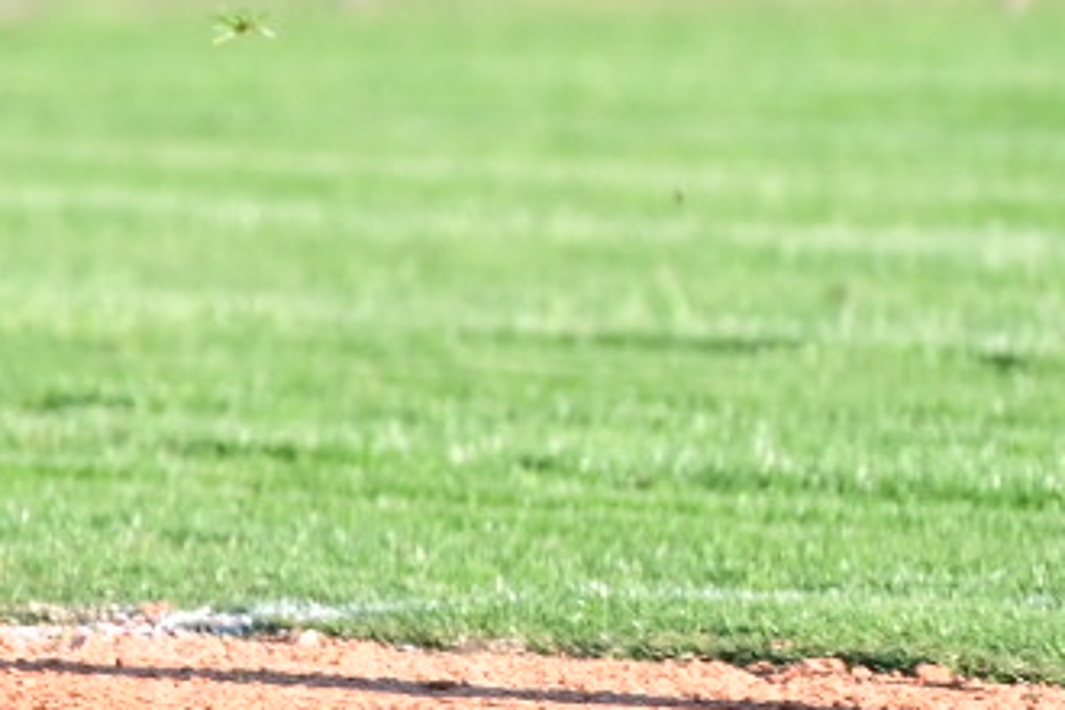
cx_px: -1097
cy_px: -203
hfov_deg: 2.1
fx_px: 29019
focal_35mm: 981
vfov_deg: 1.4
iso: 800
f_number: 4
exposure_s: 1/1000
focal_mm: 200
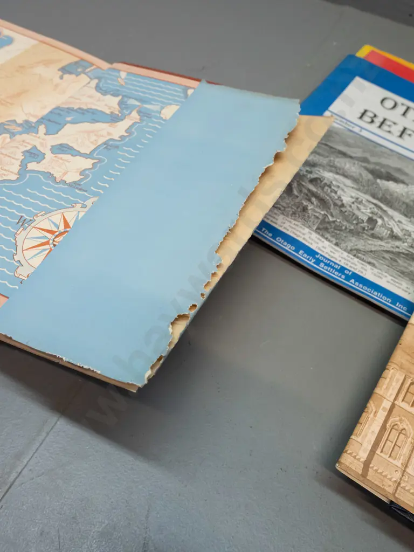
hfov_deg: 46.8
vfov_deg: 60.0
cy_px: 276
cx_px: 207
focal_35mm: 30
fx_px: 478
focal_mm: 15
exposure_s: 1/200
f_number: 6.3
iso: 3200
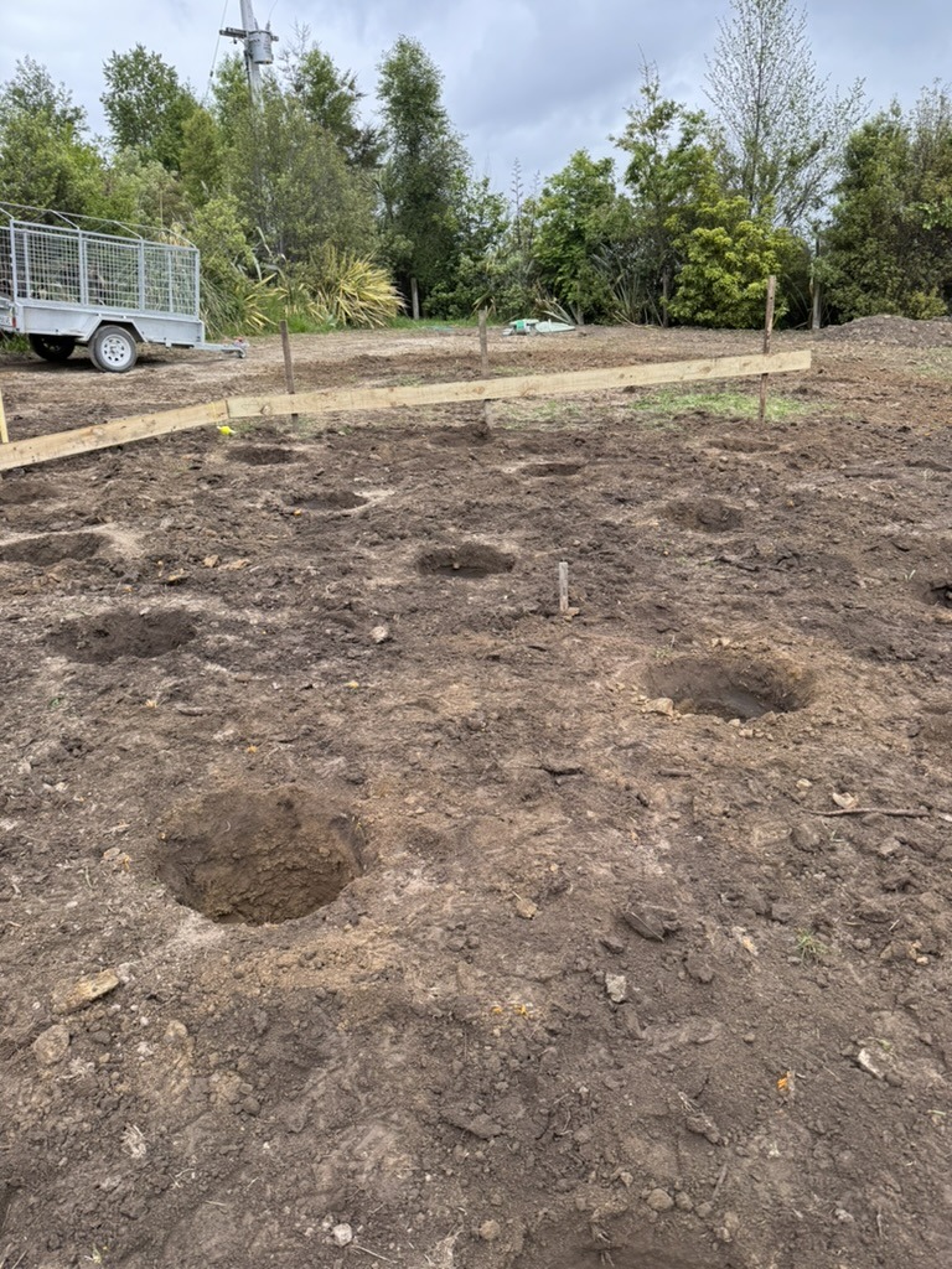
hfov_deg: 56.8
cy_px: 634
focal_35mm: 24
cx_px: 476
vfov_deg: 71.6
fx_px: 880
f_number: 1.78
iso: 100
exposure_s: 1/150
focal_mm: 6.76
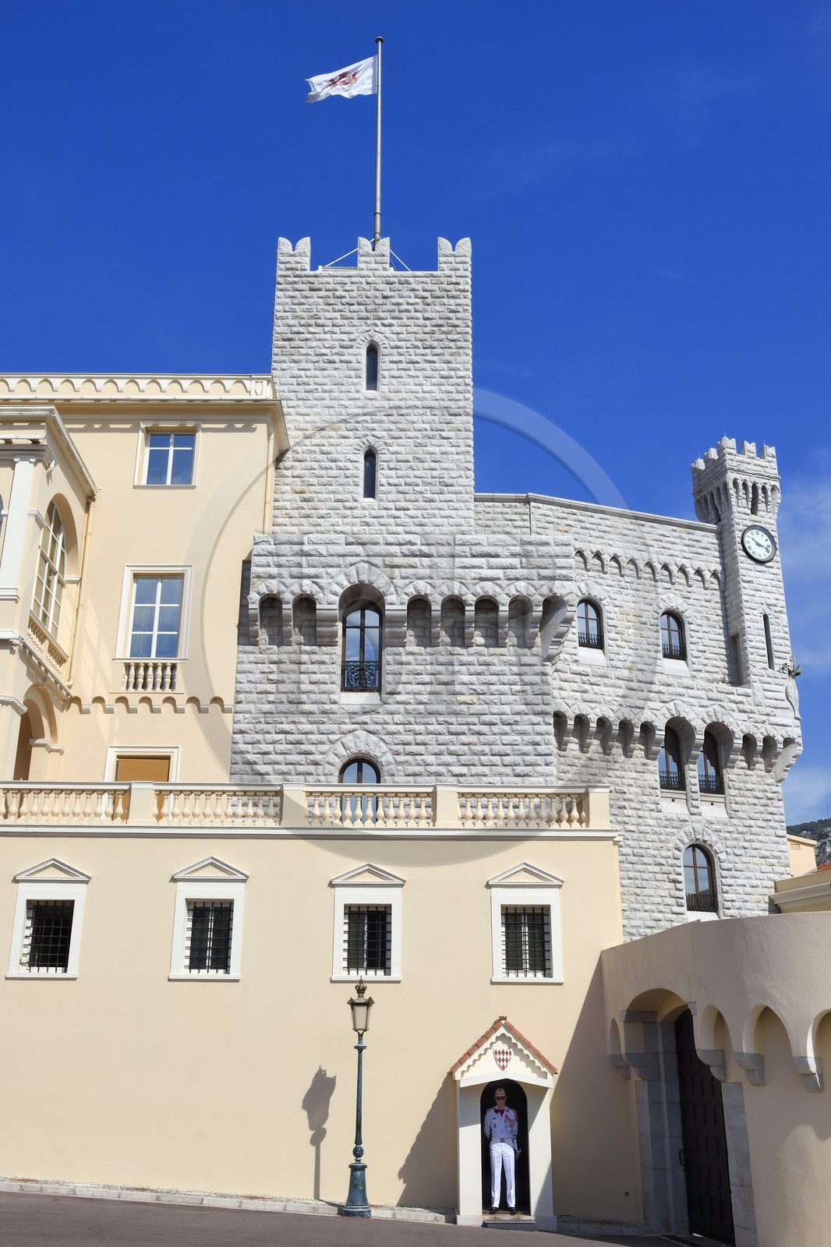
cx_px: 416
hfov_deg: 41.1
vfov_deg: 58.7
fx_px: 1108
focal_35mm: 32
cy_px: 624
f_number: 16
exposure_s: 1/250
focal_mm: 32
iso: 200
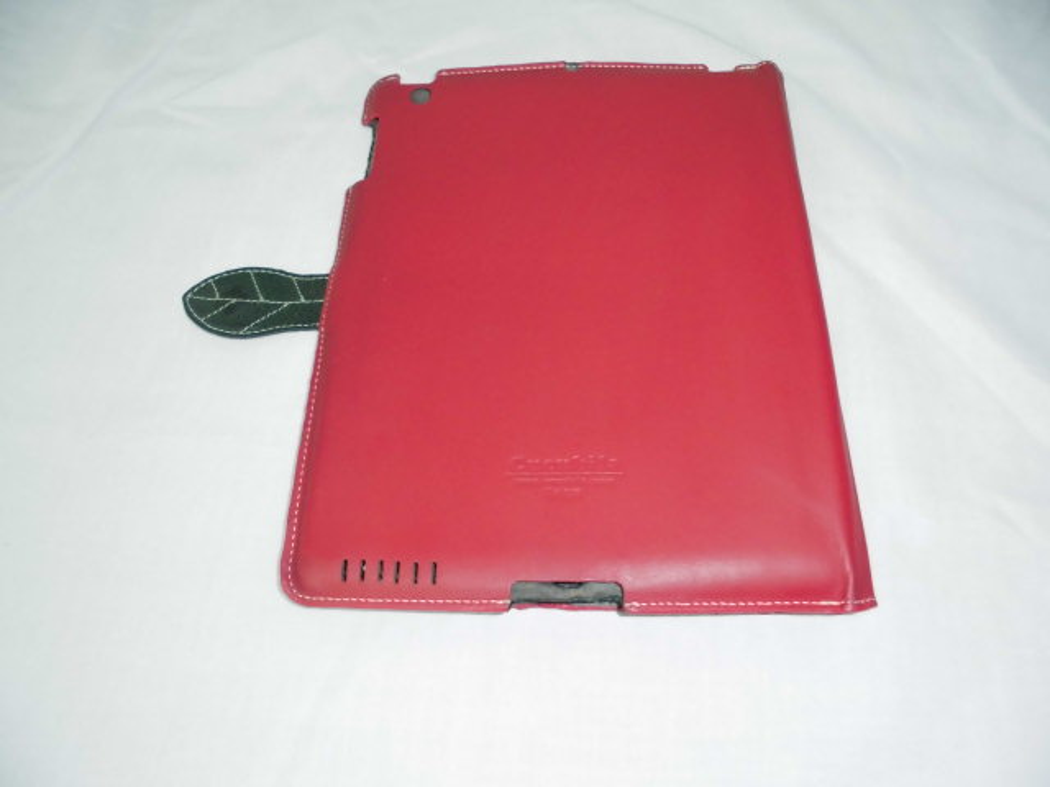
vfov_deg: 53.1
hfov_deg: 67.3
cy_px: 394
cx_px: 525
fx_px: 789
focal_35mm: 26
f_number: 3.5
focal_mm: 4.6
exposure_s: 1/60
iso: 400
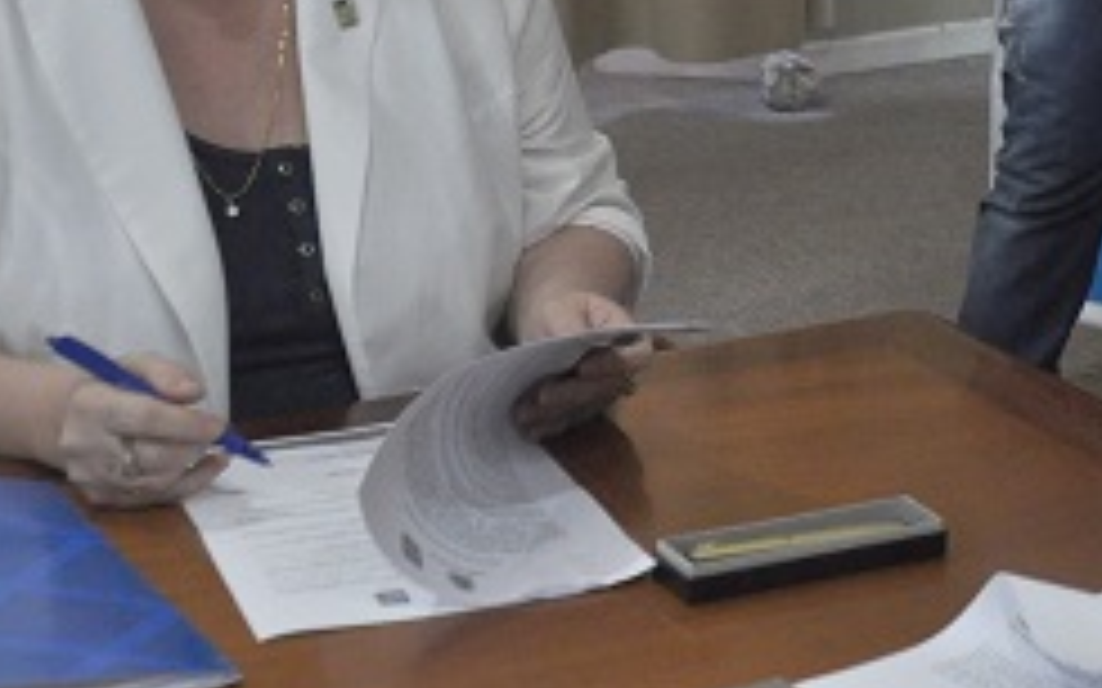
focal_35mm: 97
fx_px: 2913
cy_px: 225
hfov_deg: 20.9
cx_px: 1021
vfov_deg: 13.5
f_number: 3.8
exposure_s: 1/80
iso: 1100
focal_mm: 26
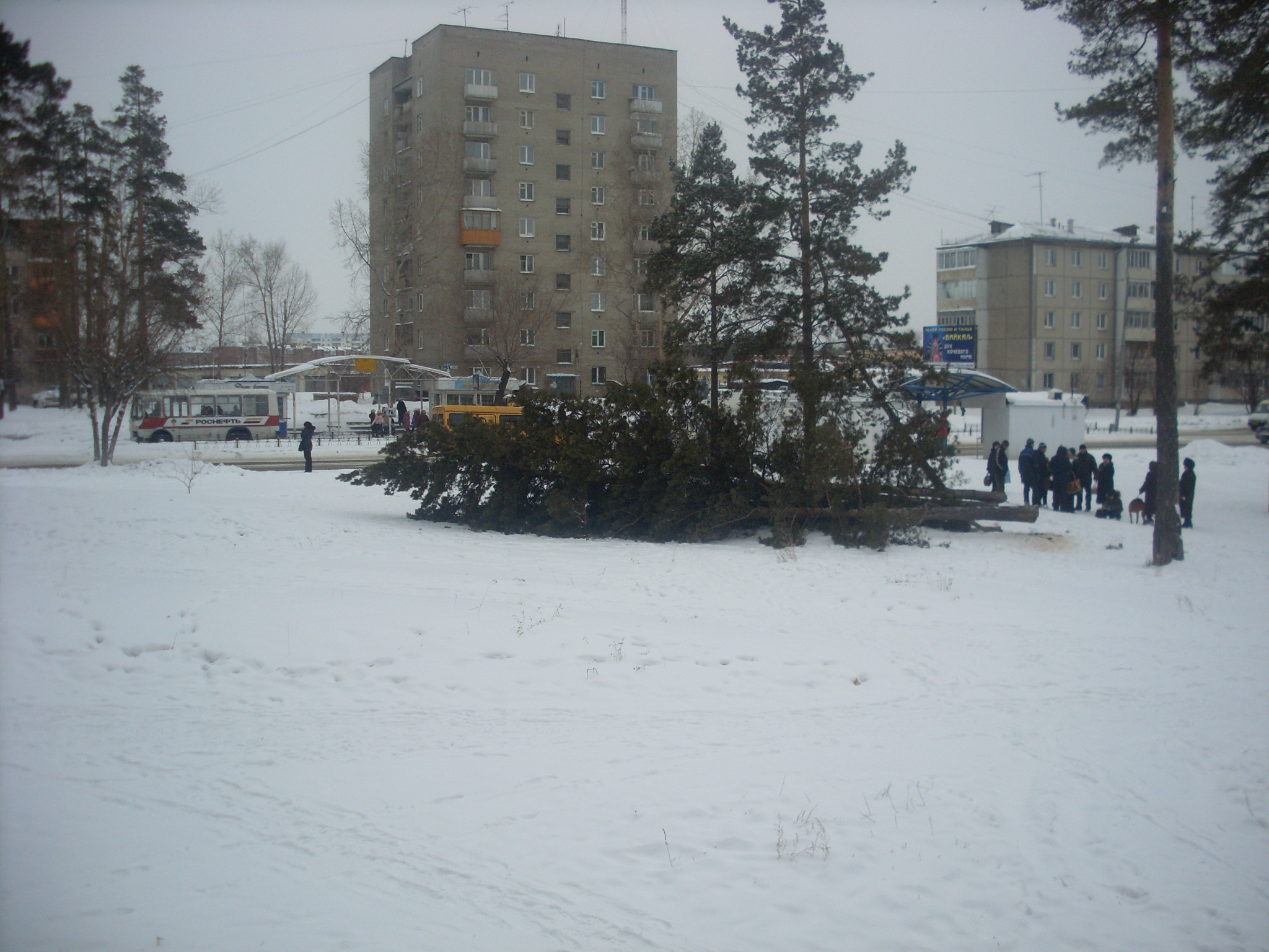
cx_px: 634
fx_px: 1393
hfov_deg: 49.0
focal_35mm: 38
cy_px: 476
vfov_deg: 37.7
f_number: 7.7
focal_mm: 6.3
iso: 80
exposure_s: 1/250
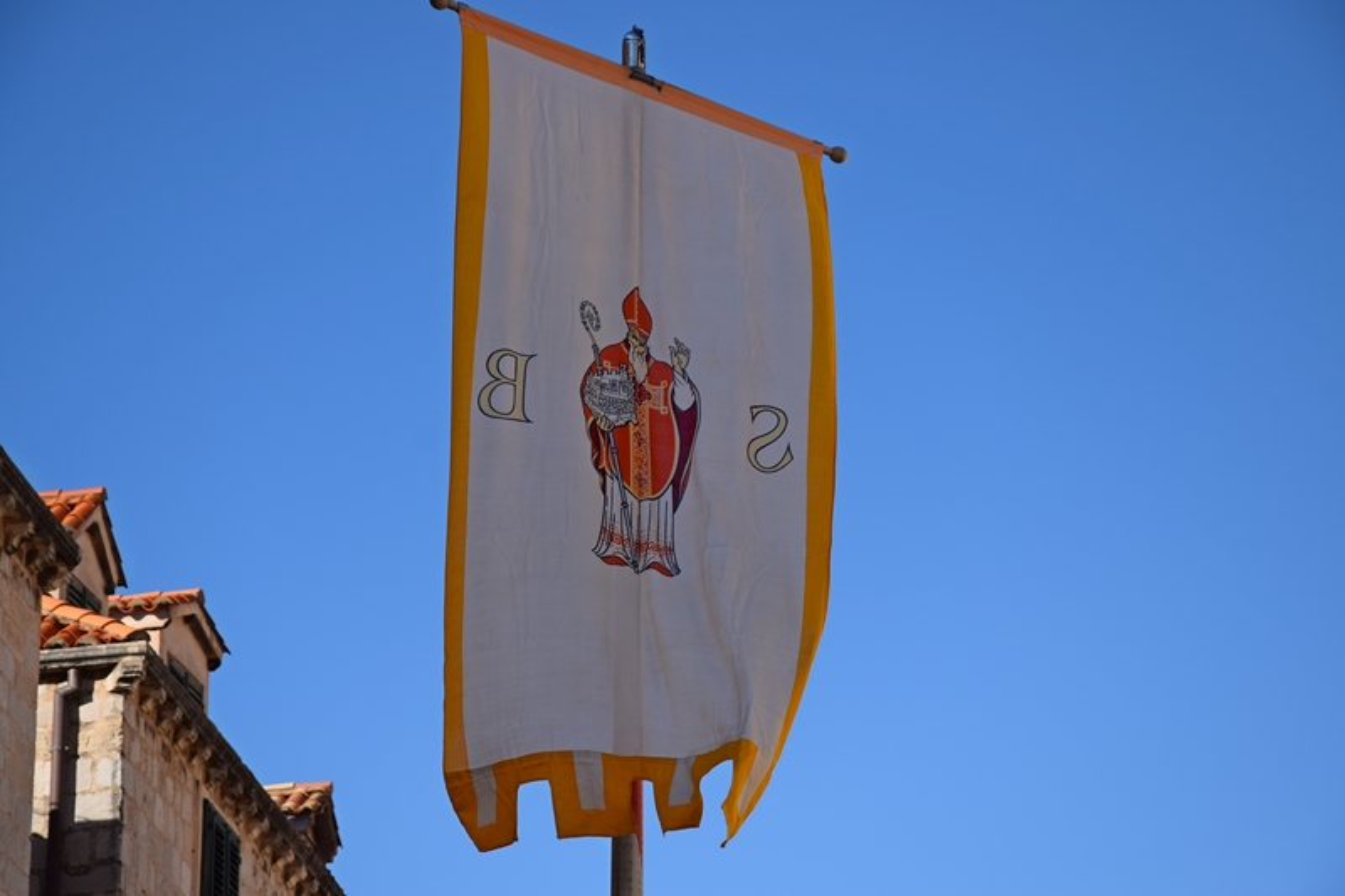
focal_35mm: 112
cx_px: 672
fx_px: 4202
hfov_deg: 18.2
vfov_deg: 12.2
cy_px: 448
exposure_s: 1/800
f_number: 7.1
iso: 200
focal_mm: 75
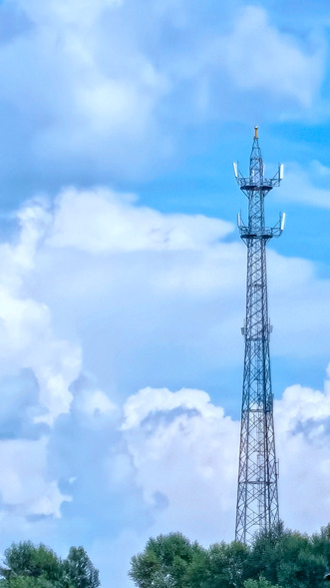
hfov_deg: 5.3
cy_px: 510
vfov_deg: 9.4
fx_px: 3565
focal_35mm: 229
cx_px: 336
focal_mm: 6.67
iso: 50
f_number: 1.9
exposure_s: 1/5714
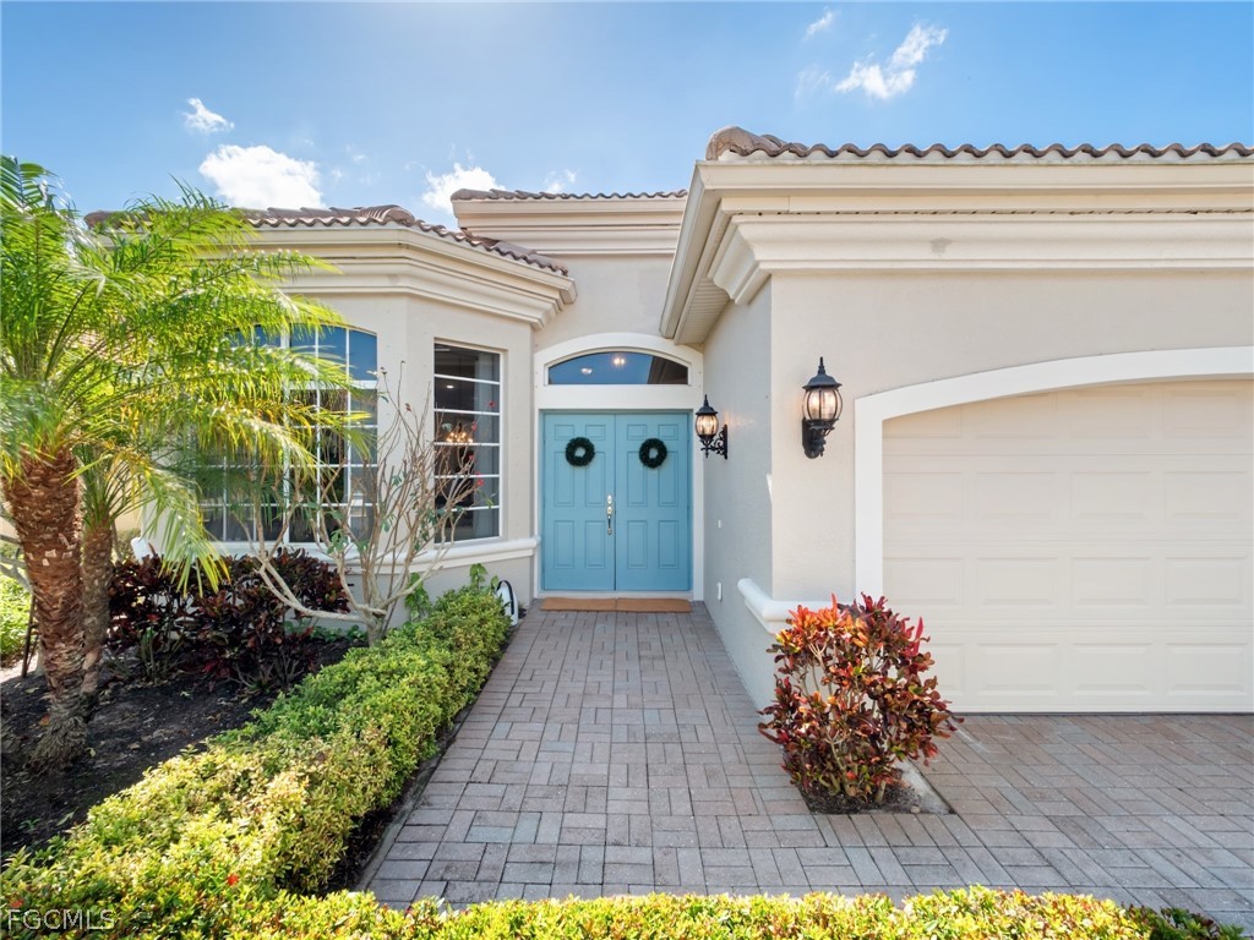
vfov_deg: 85.7
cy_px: 470
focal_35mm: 14
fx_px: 507
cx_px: 627
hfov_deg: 102.1
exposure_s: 1/125
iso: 200
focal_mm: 7
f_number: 7.1
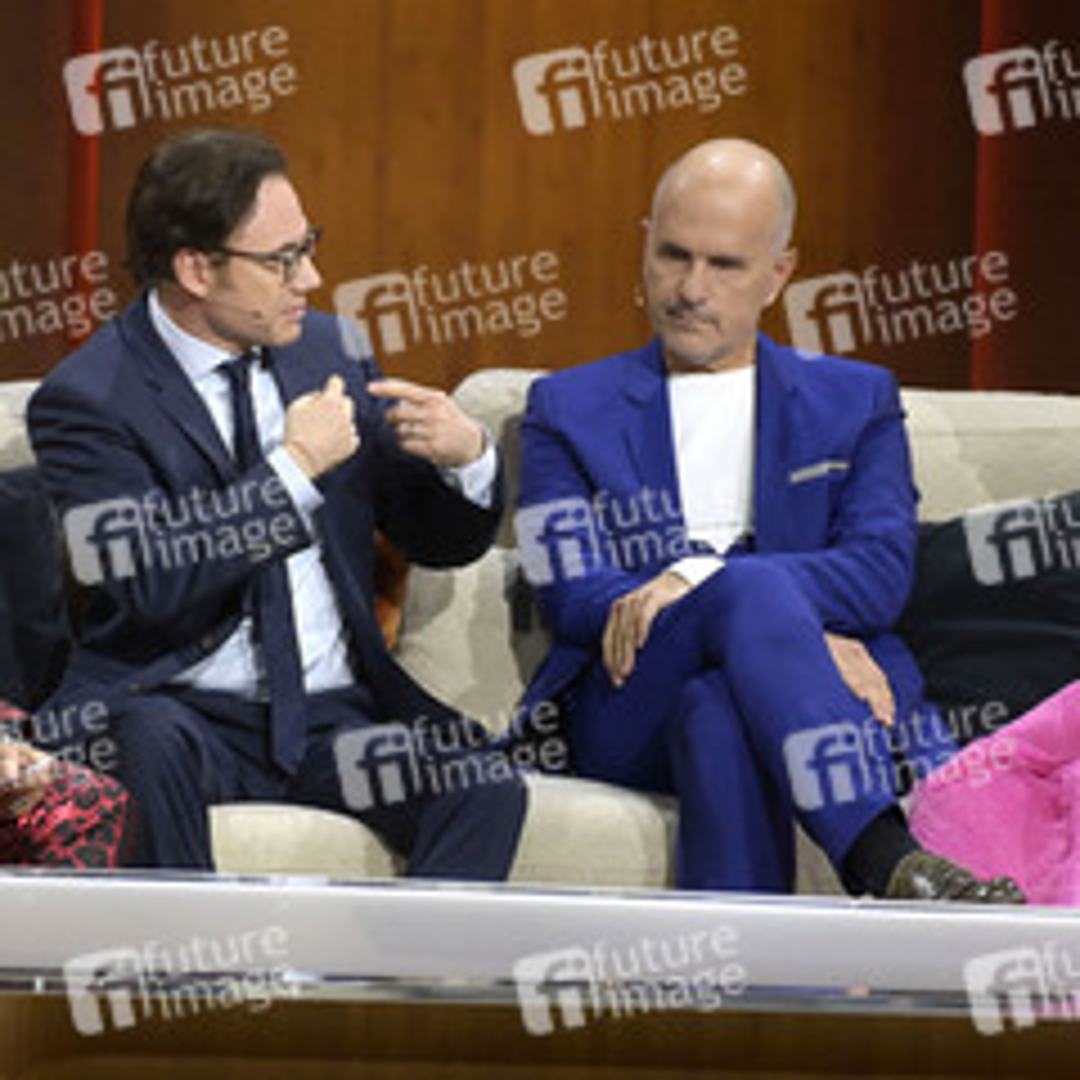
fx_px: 24779
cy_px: 418
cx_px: 511
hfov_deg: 2.5
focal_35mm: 702
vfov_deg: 2.5
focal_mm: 440
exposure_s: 1/400
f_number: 5.6
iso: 10000
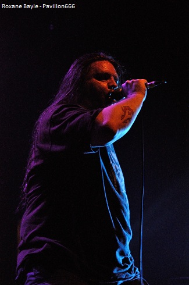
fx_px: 948
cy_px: 142
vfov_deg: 17.1
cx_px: 94
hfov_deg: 11.4
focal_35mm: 120
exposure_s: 1/60
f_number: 5.3
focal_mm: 80
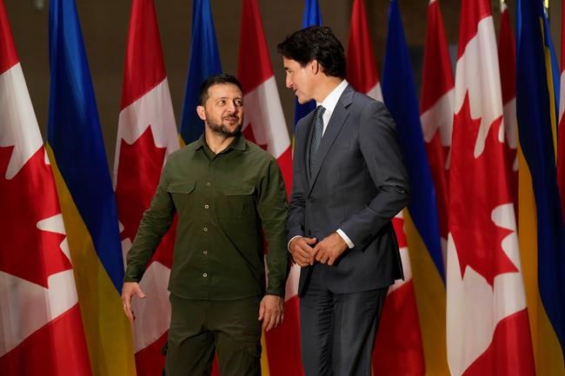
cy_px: 188
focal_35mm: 197
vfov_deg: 7.0
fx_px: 3091
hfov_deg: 10.4
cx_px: 282
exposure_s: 1/250
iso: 3200
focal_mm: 197
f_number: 4.5
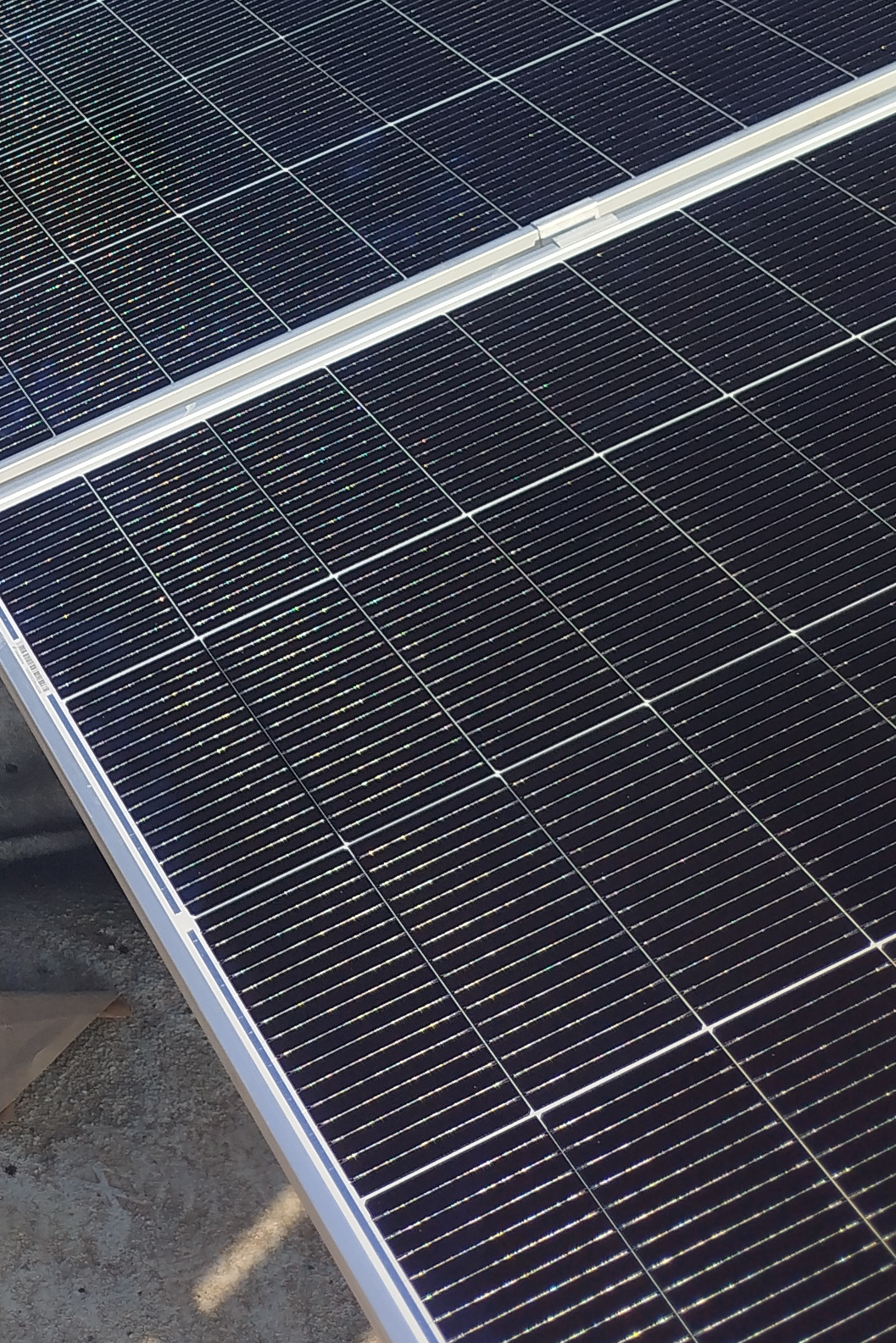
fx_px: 2351
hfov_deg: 19.9
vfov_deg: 29.1
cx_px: -261
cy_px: -97
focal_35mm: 63
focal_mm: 5.31
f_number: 1.7
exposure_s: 1/791
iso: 50
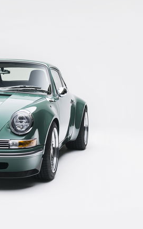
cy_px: 118
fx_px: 393
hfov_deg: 19.9
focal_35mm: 63
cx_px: -8
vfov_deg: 32.5
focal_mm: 35
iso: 400
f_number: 4.5
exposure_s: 1/15
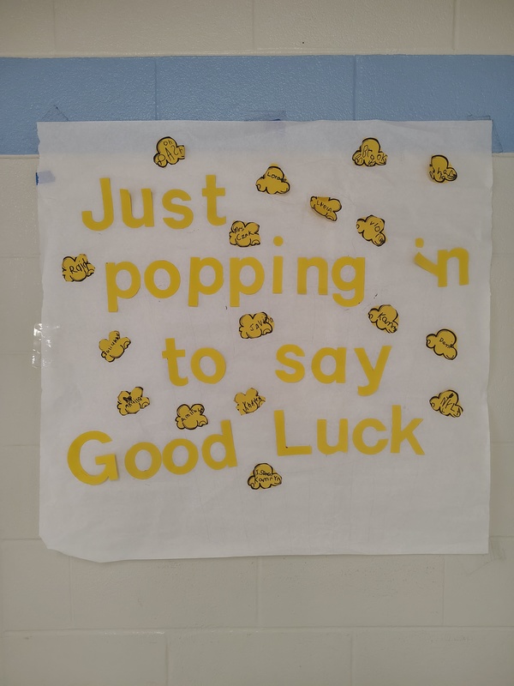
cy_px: 343
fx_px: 475
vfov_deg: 71.6
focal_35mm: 24
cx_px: 257
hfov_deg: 56.8
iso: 1002
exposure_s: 1/120
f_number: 1.8
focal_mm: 5.56
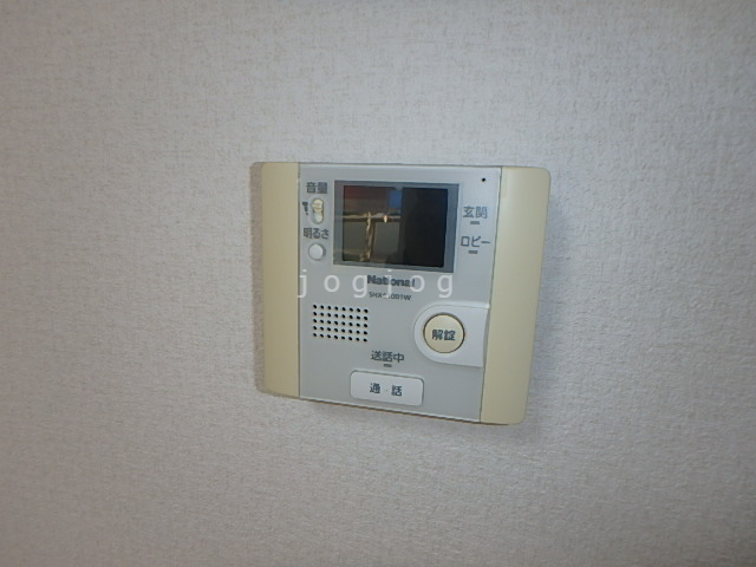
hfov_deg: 79.0
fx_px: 459
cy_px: 284
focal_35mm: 21
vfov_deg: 63.4
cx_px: 378
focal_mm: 3.7
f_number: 3.5
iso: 125
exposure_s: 1/50
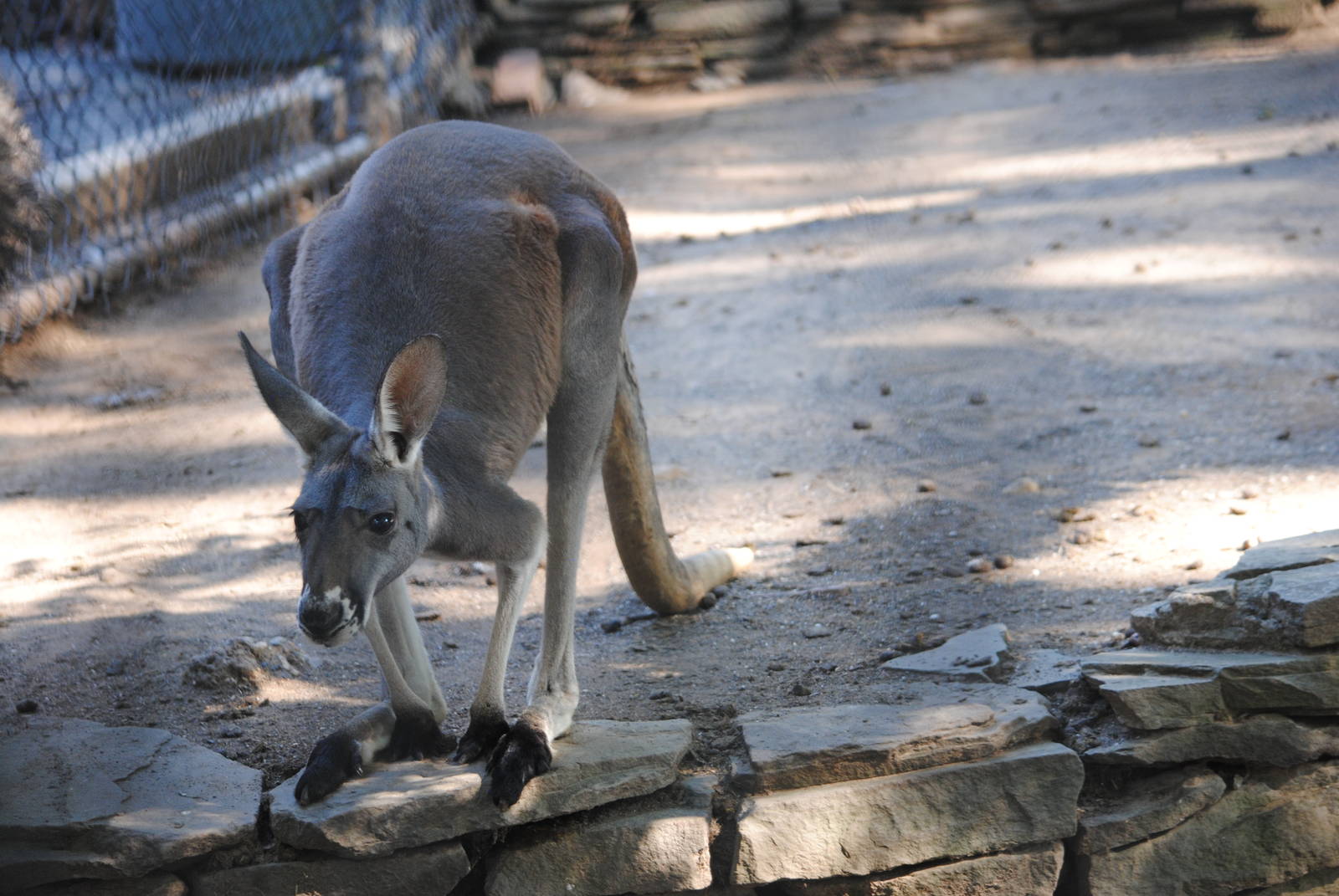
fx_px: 4469
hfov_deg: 17.0
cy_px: 448
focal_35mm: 120
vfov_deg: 11.5
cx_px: 670
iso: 400
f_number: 4.5
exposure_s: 1/60
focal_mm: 80
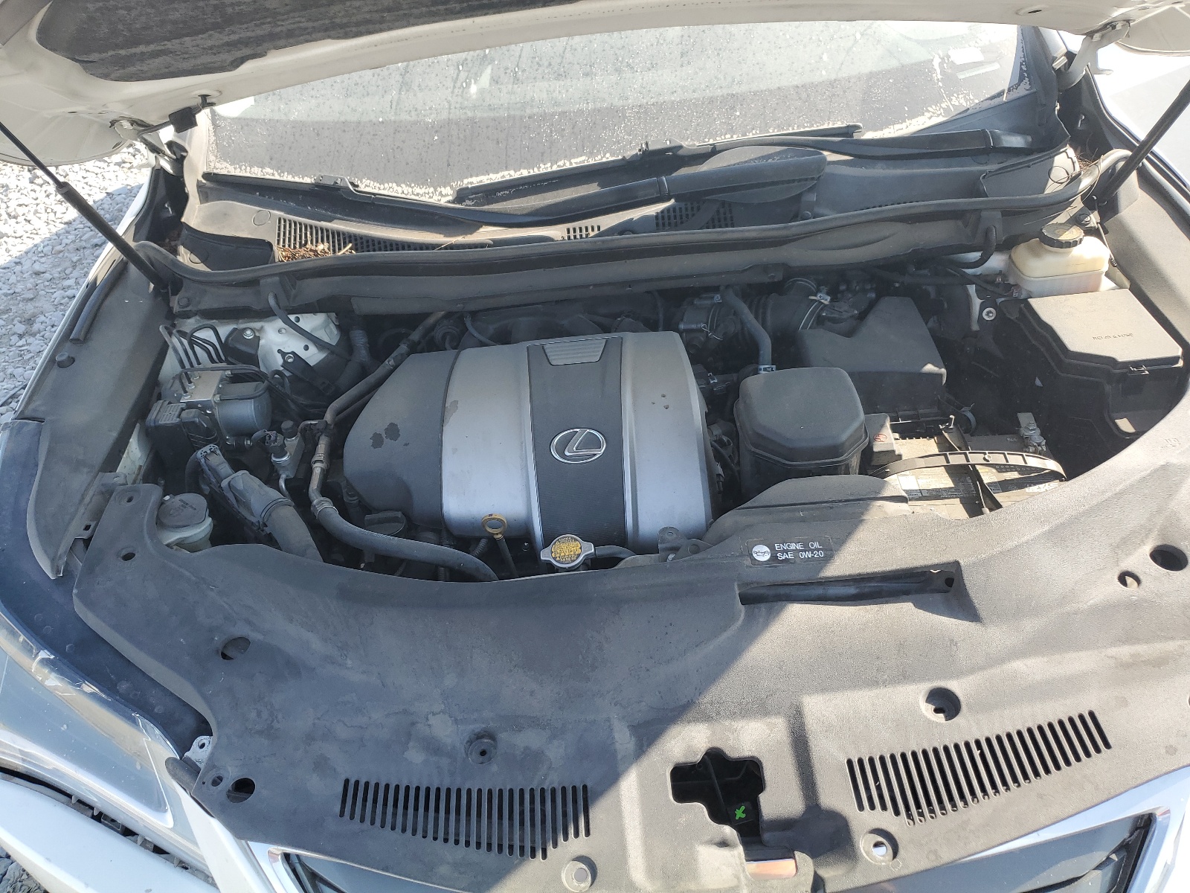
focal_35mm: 26
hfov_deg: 67.3
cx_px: 595
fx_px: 894
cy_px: 446
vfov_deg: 53.1
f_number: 1.5
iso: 50
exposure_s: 1/625
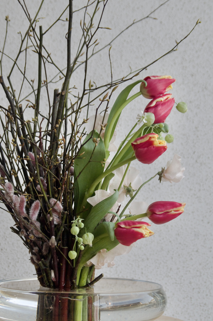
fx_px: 1195
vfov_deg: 15.3
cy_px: 168
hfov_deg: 10.2
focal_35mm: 134
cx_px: 93
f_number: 5.6
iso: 640
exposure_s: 1/250
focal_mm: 72.5
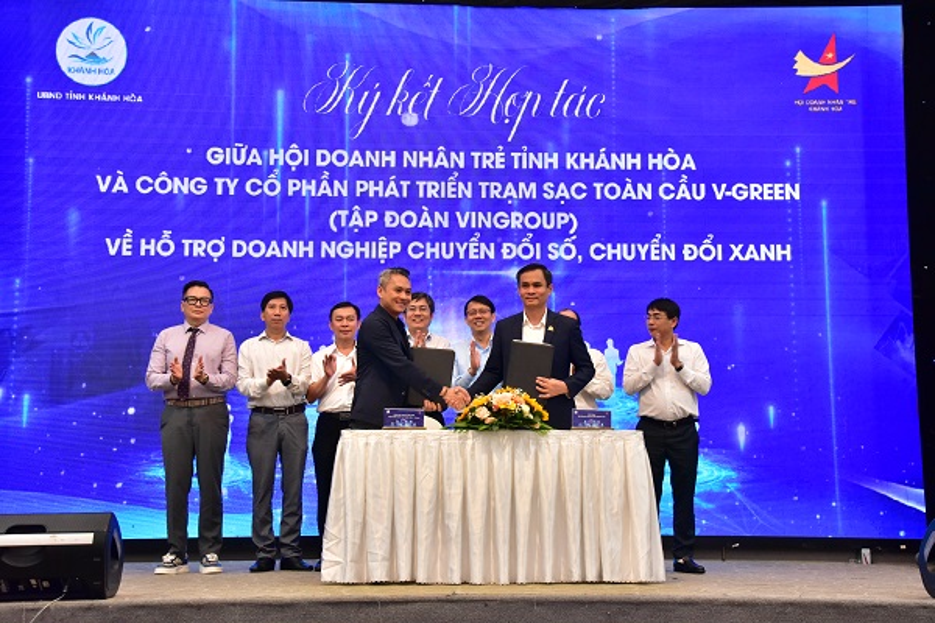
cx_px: 468
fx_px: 1299
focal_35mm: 50
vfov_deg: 27.0
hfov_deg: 39.6
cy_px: 312
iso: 3200
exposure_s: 1/50
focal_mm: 50
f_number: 10
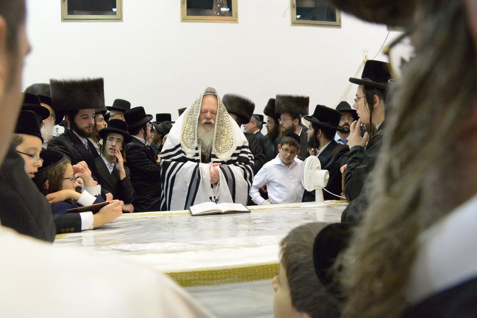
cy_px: 159
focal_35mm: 28
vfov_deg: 46.4
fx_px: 371
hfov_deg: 65.5
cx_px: 238
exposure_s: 1/125
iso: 6400
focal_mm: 28
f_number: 6.3
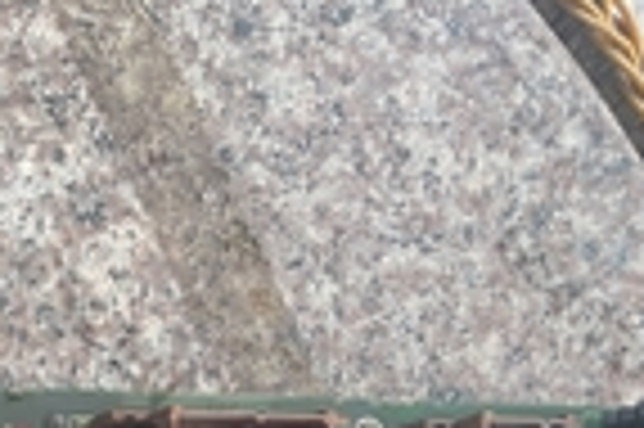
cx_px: -324
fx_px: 1626
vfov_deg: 13.7
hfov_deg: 19.5
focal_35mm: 91
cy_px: 712
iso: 125
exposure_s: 1/81
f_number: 1.6
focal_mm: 4.2
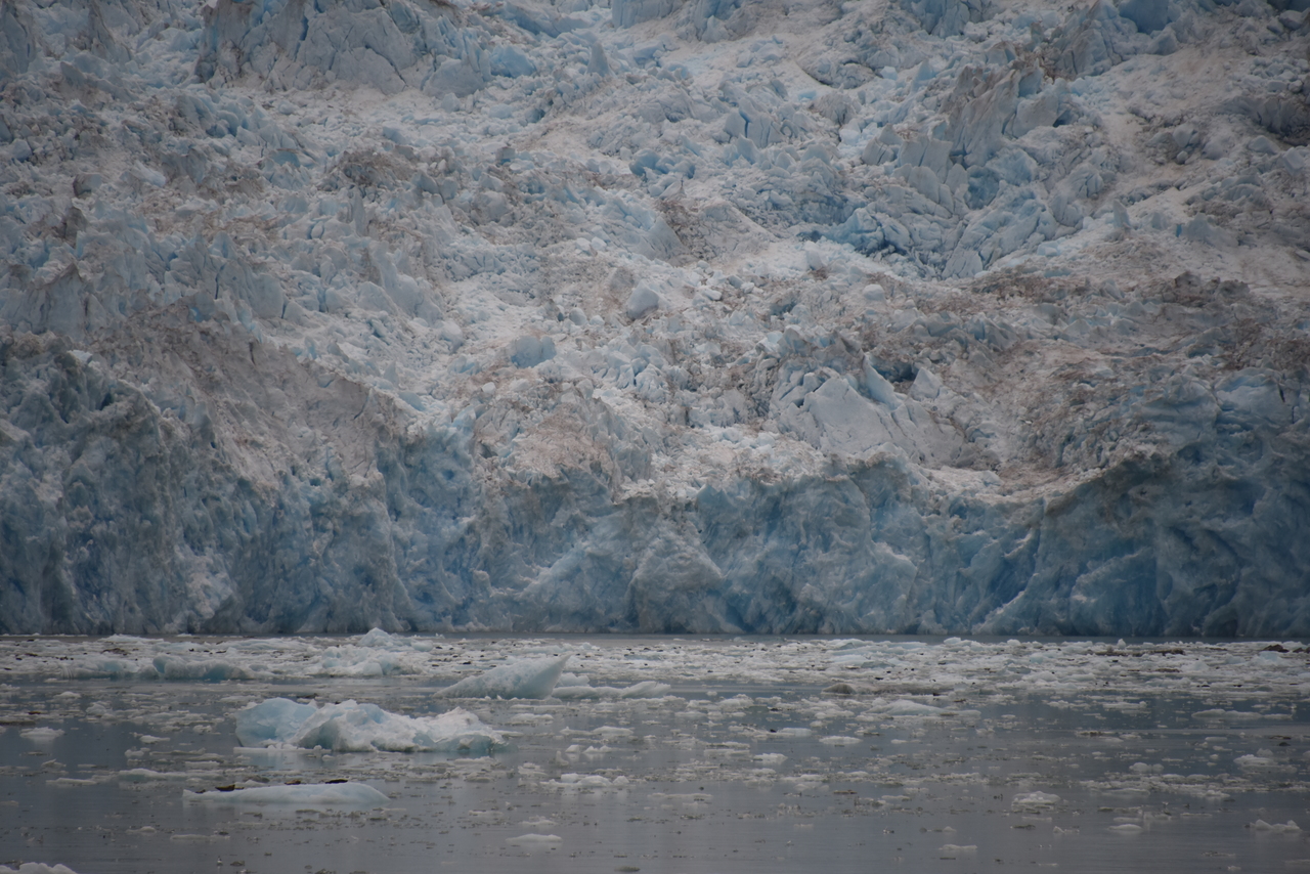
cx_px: 655
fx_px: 10918
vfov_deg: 4.6
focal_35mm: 300
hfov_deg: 6.9
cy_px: 437
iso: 640
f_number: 5.6
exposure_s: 1/640
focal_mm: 300
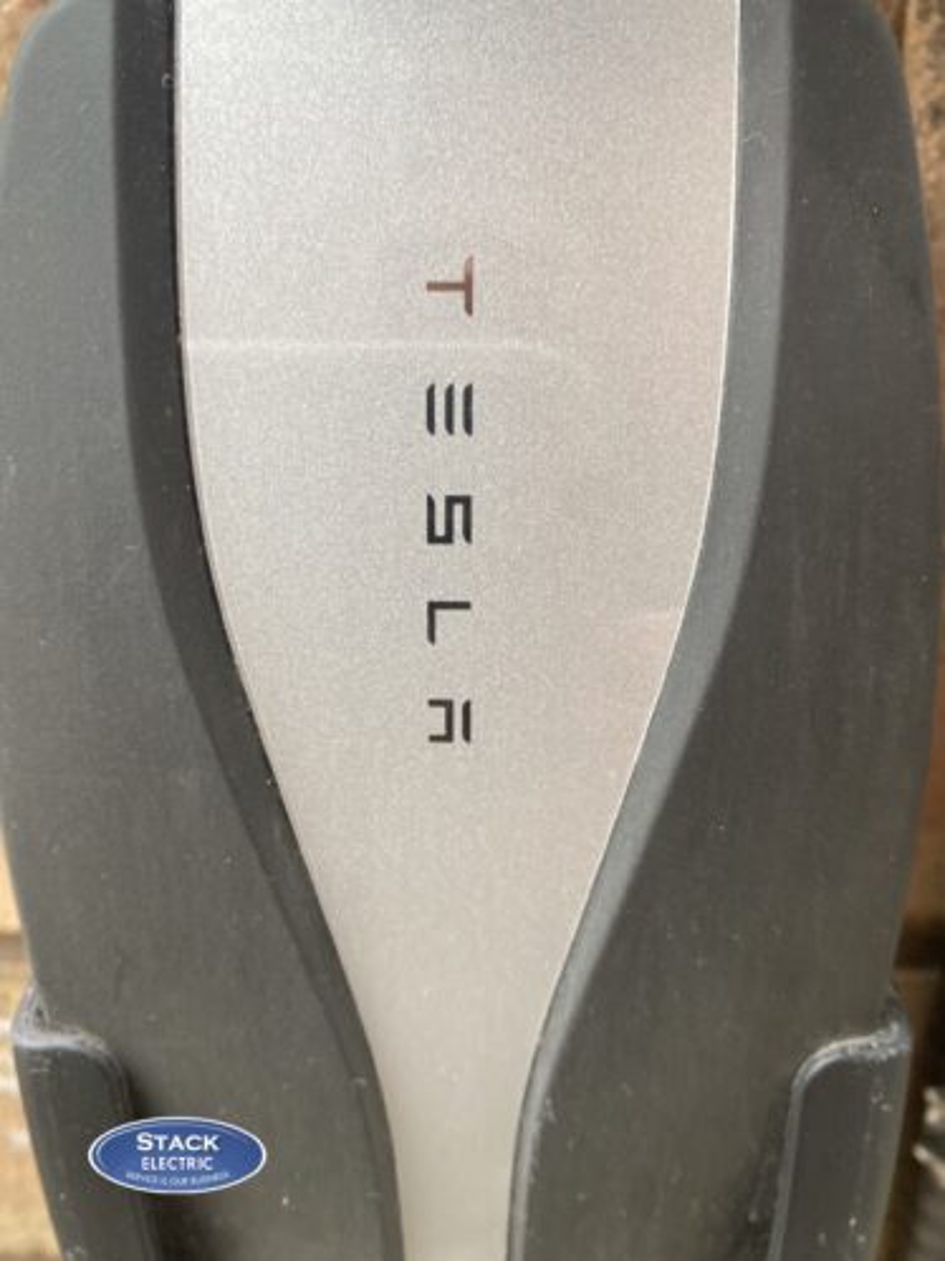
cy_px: 630
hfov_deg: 53.0
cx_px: 472
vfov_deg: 67.3
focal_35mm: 26
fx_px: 947
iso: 125
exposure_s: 1/103
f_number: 1.8
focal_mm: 4.25
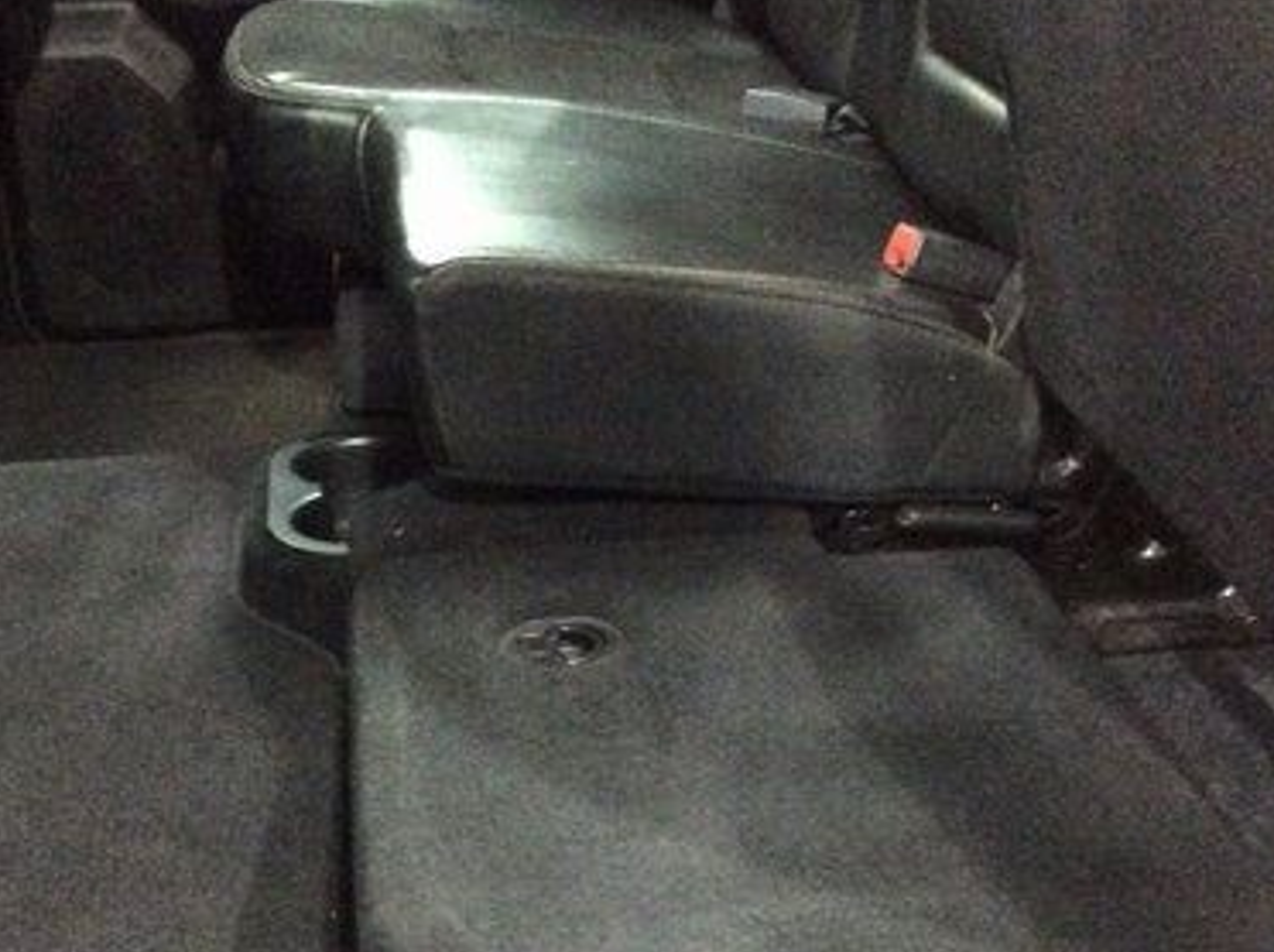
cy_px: 623
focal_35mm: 55
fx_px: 2022
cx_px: 490
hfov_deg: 34.8
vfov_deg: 26.4
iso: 800
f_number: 2.4
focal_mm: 3.3
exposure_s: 1/15
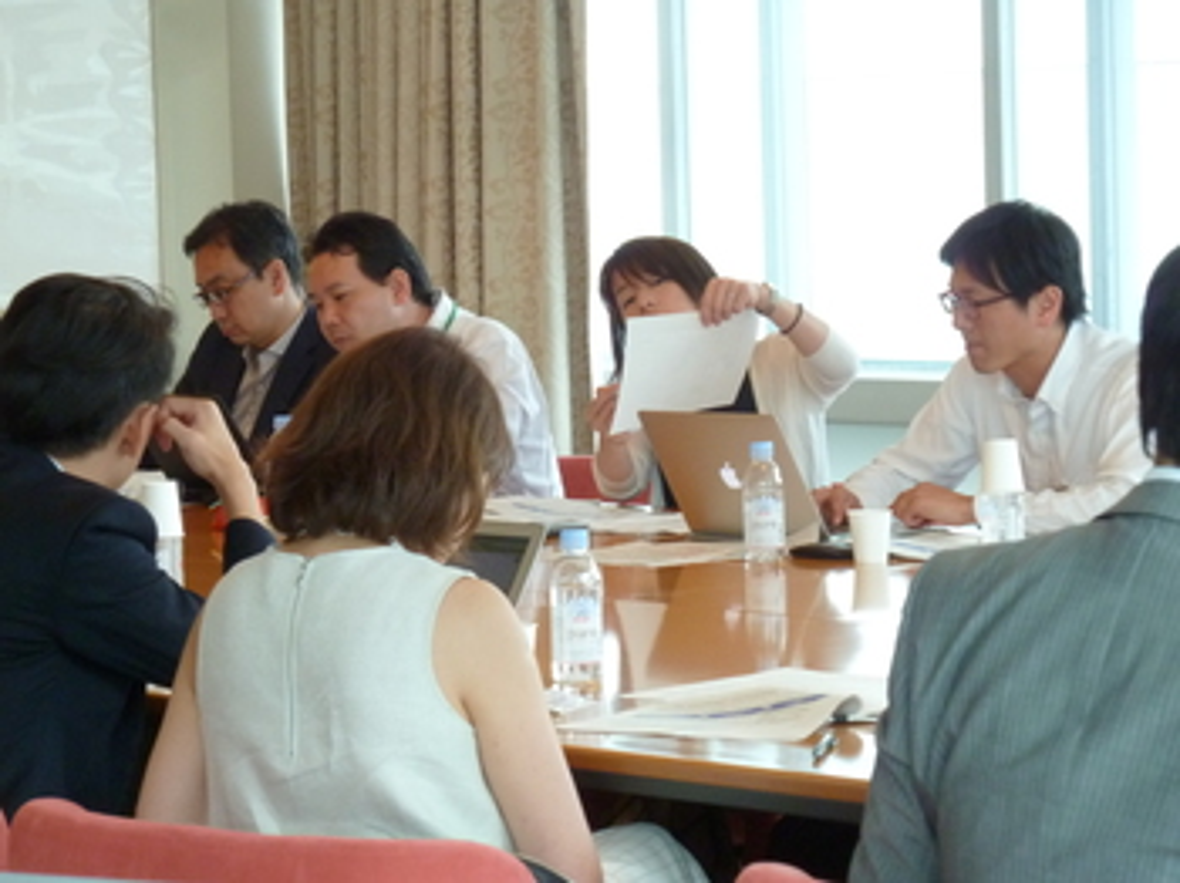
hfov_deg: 14.4
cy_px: 442
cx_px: 590
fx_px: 4667
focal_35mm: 137
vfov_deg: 10.8
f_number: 4.5
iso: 400
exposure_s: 1/50
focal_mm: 22.5
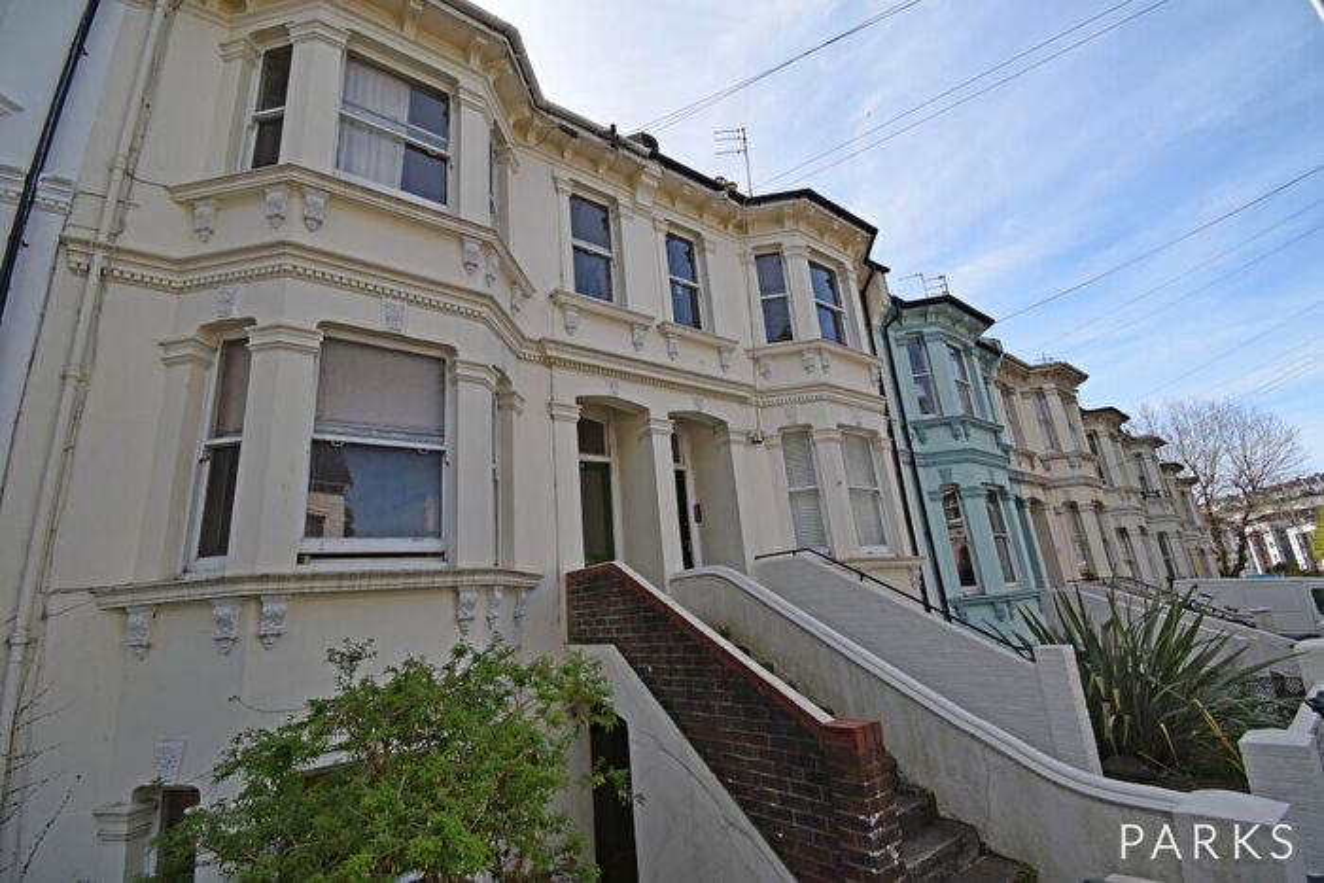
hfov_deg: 100.4
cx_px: 662
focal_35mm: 15
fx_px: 552
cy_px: 442
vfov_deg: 77.4
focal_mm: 10
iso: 640
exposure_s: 1/1600
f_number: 7.1
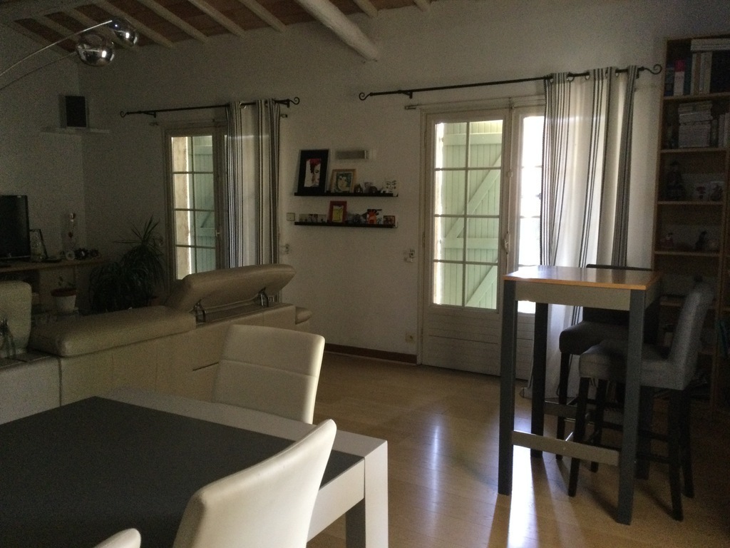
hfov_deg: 58.4
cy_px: 274
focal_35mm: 31
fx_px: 654
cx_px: 365
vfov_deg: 45.4
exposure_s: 1/20
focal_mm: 3.3
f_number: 2.4
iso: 200
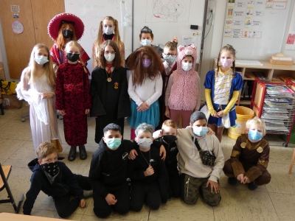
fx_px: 273
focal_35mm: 32
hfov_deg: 56.8
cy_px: 110
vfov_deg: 44.2
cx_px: 148
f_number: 3.4
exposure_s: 1/80
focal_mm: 5.8
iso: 200
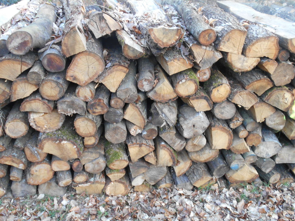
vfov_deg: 40.7
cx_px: 147
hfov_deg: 52.6
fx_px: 298
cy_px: 108
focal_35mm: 35
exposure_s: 1/30
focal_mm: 5.8
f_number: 3.6
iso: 220
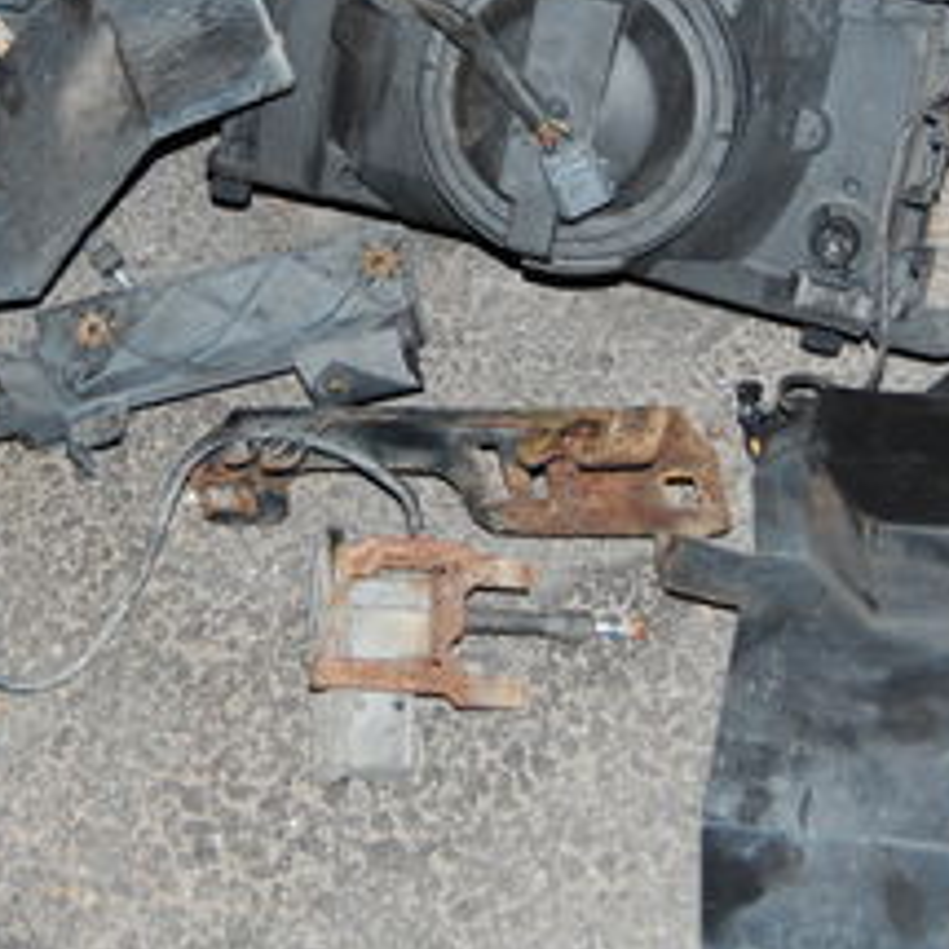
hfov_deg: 15.3
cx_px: 362
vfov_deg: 15.2
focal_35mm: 114
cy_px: 274
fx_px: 3536
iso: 400
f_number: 4.2
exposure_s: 1/60
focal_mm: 30
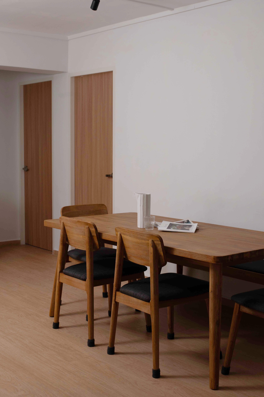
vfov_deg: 39.6
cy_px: 198
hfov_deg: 27.0
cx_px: 132
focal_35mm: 50
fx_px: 551
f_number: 5
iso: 1000
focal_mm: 50
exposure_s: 1/160
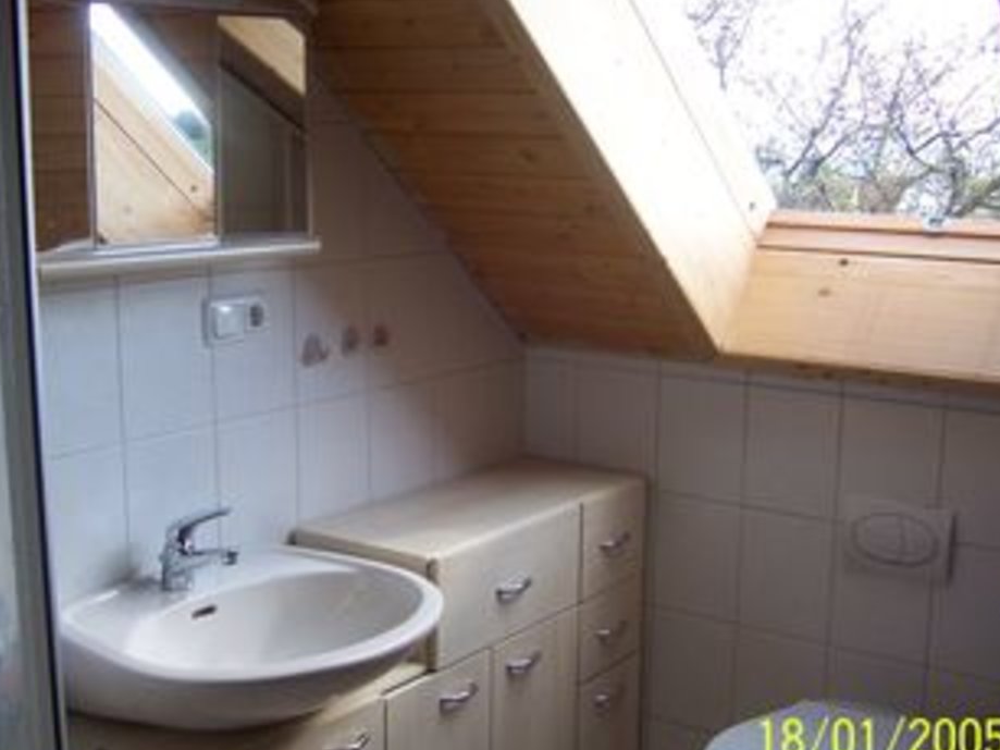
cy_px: 379
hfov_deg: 40.3
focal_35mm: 47
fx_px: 1358
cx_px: 427
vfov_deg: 30.9
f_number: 2.8
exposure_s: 1/125
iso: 80
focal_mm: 6.2
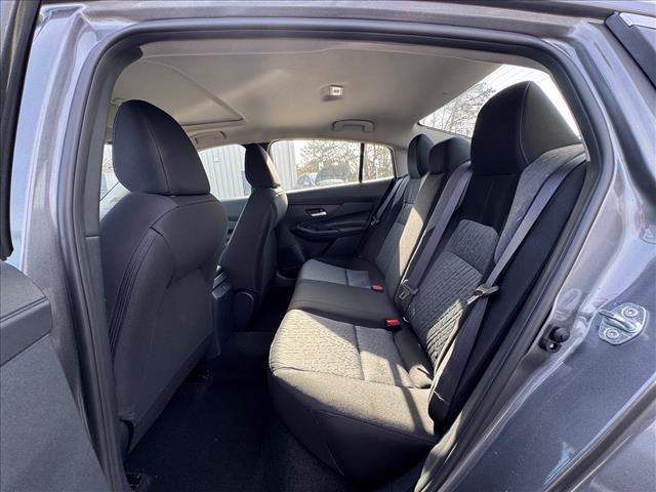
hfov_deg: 102.1
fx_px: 265
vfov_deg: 85.7
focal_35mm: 14
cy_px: 246
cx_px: 328
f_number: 2.2
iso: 50
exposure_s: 1/99
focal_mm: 2.22
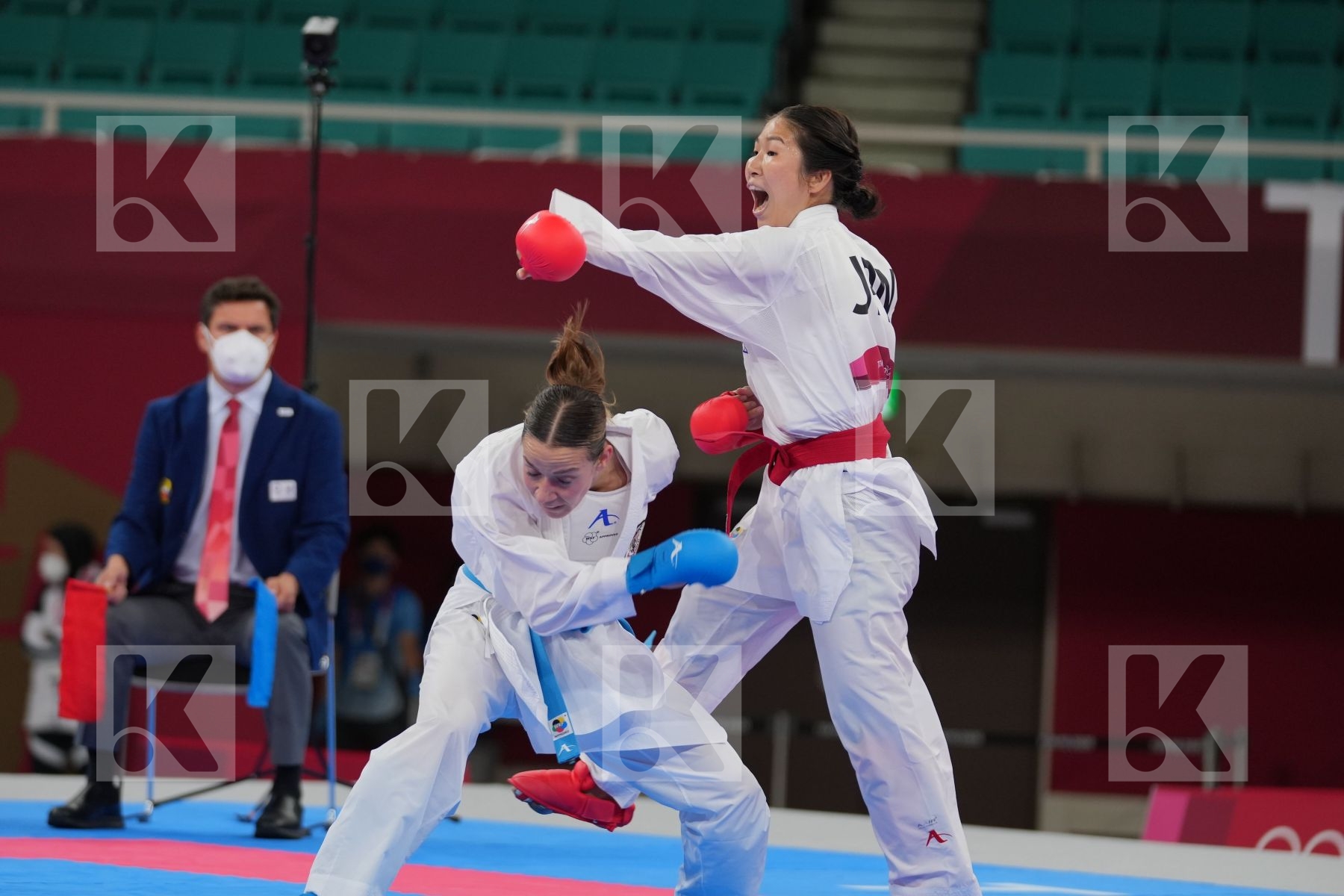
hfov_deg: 10.2
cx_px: 672
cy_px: 448
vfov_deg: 6.8
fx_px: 7541
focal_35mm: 202
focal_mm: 135
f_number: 2.8
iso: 500
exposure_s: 1/1000
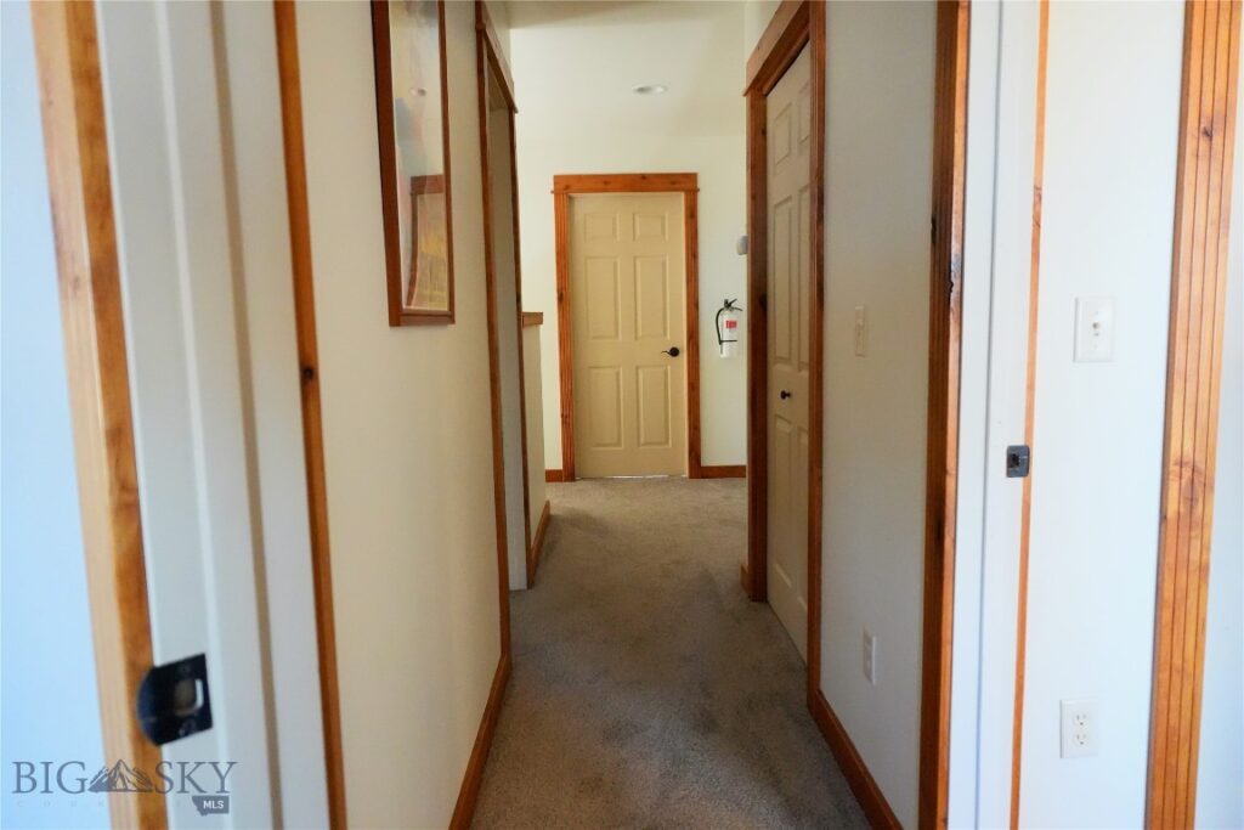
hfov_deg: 73.7
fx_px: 829
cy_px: 415
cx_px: 622
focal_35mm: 24
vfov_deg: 53.1
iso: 4000
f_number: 3.5
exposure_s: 1/160
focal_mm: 16
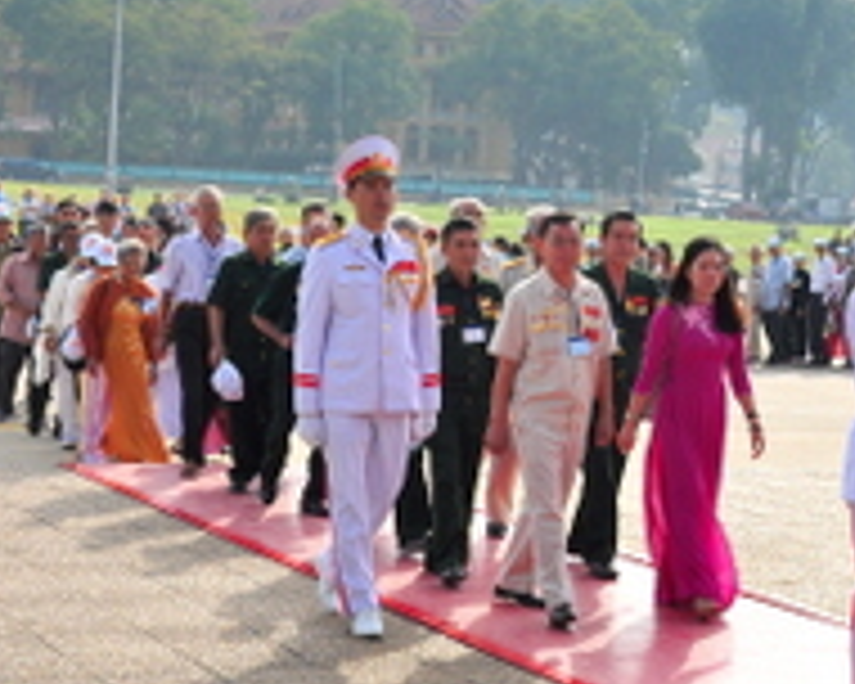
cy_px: 207
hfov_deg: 19.8
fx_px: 2429
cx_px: 626
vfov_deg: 16.0
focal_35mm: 96
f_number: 10
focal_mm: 26
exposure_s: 1/400
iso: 200
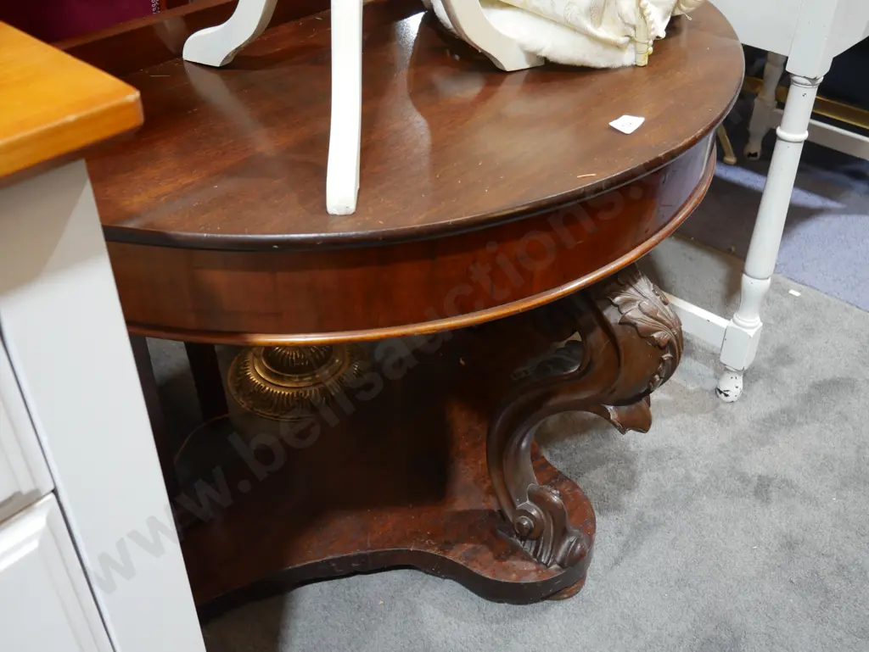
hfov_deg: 49.0
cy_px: 326
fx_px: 954
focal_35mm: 38
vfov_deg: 37.8
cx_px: 434
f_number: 4.1
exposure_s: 1/60
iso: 640
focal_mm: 19
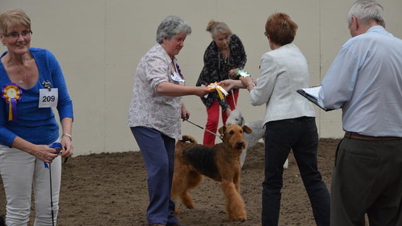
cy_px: 102
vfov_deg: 10.2
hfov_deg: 18.1
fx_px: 1263
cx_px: 202
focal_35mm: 119
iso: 1000
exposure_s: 1/125
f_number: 5.3
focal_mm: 75
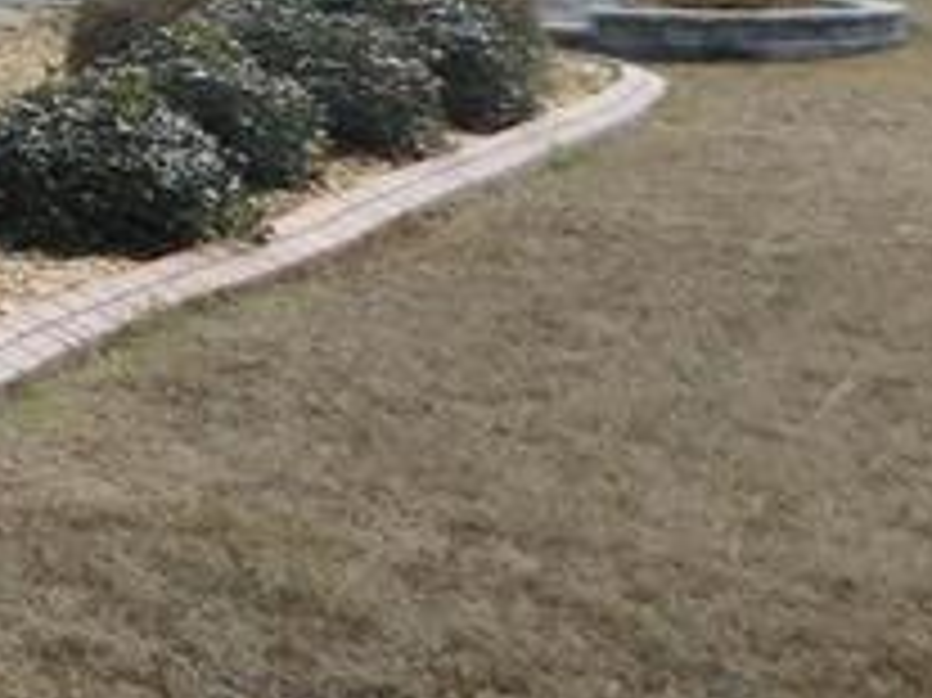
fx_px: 3068
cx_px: -1274
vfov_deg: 12.6
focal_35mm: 114
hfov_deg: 13.2
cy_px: -194
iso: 125
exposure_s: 1/1000
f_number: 3
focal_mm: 4
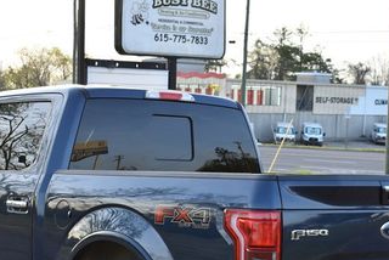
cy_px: 211
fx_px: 973
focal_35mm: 90
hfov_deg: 22.6
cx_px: 184
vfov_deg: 15.1
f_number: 5.6
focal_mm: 30
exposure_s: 1/250
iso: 400
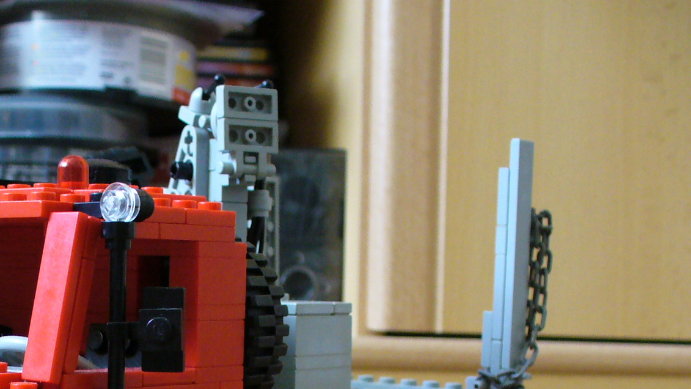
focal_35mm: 73
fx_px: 1337
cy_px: 461
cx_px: 145
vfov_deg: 15.9
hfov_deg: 28.4
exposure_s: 1/20
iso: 200
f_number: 2.8
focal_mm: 6.1
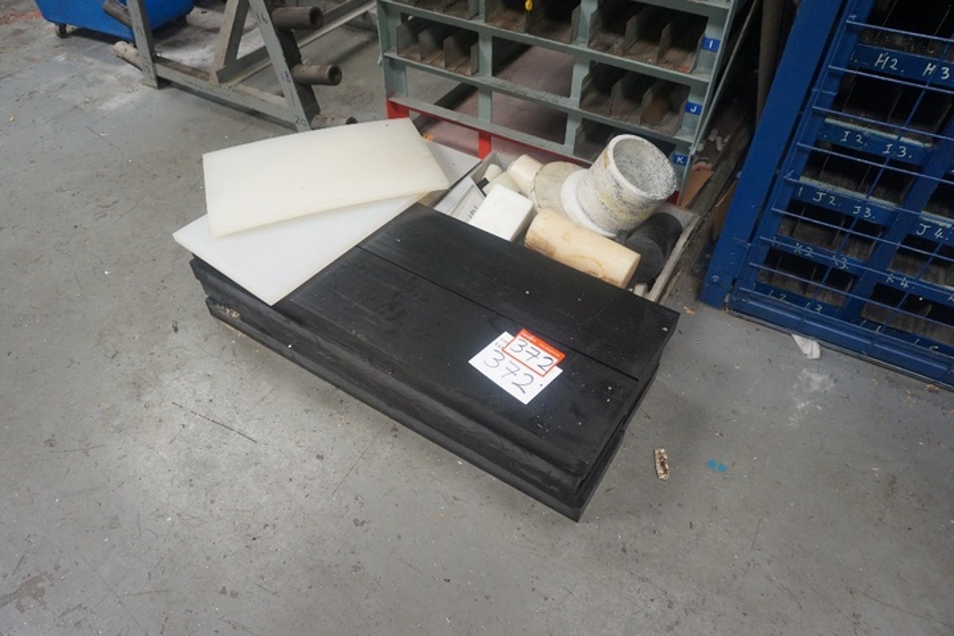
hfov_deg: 73.7
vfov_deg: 53.1
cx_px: 477
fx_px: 636
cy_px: 318
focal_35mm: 24
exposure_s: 1/160
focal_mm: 16
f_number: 4
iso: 1000
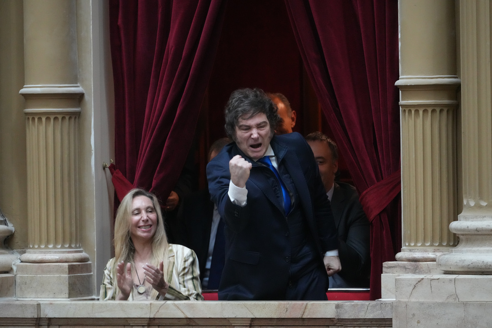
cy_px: 164
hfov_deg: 6.2
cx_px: 246
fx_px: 4551
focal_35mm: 333
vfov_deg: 4.1
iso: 8000
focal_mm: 333
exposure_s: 1/250
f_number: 5.6
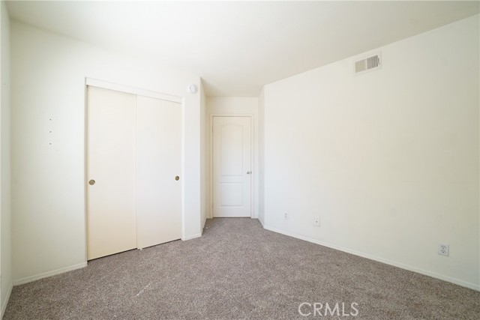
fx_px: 200
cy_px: 160
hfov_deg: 100.4
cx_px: 240
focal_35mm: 15
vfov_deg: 77.4
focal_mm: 10
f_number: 8
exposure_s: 1/50
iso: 800
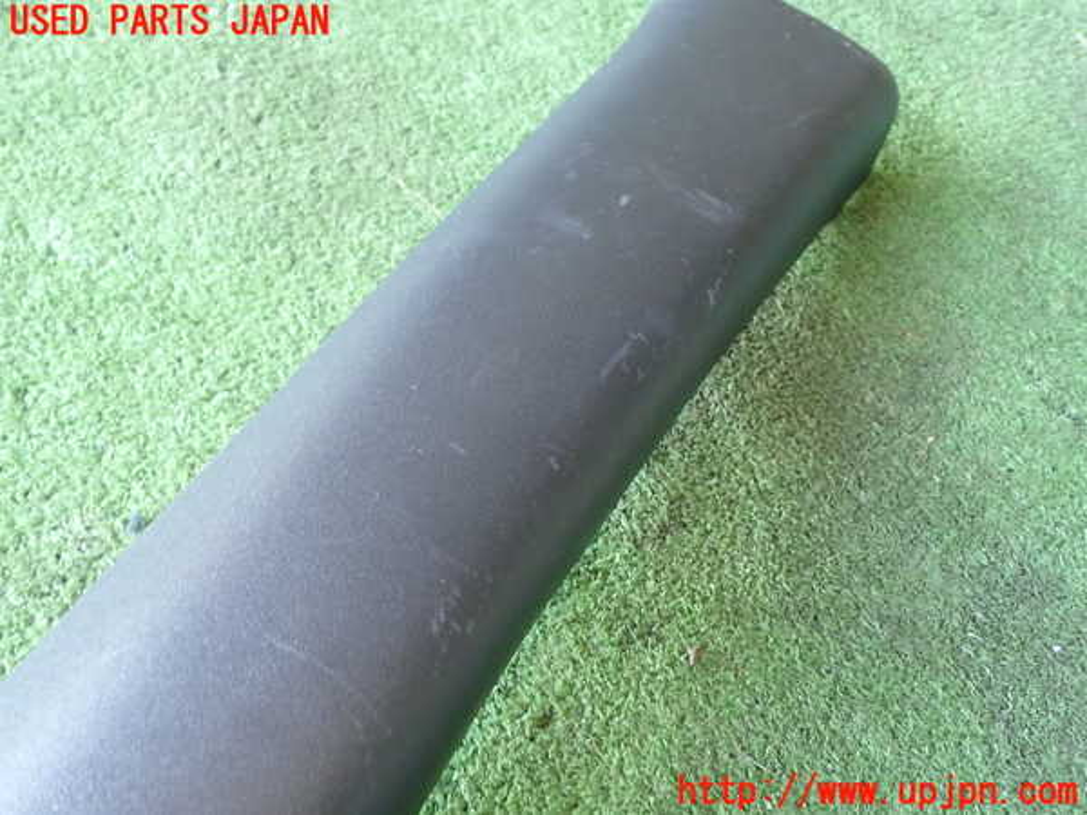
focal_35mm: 32
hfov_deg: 56.8
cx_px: 544
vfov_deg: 44.2
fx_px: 1005
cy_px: 408
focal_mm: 5.79
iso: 250
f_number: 2.4
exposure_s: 1/30
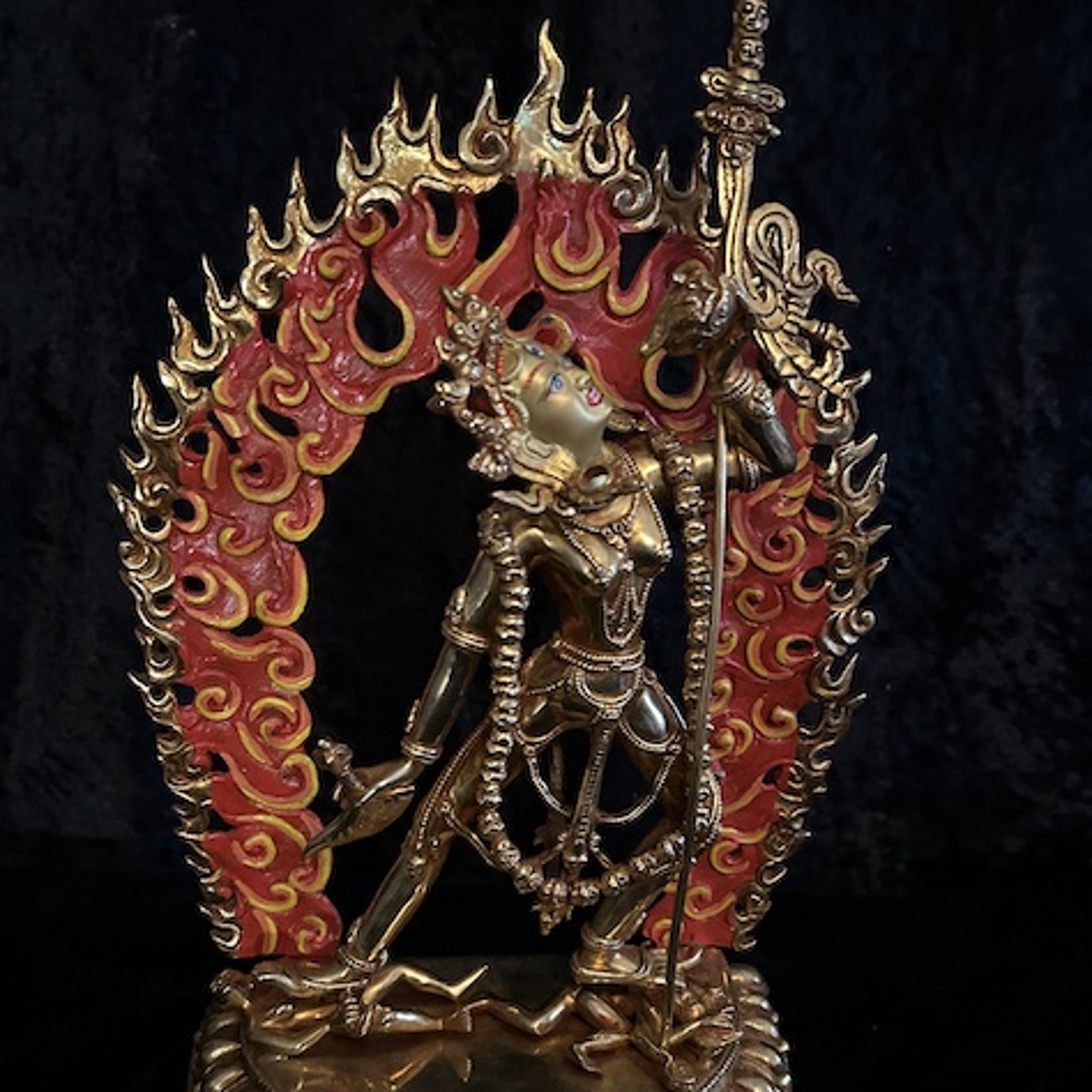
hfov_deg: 52.5
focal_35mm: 31
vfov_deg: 52.3
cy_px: 636
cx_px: 551
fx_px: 1106
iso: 1000
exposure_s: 1/25
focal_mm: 5.7
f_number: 1.5
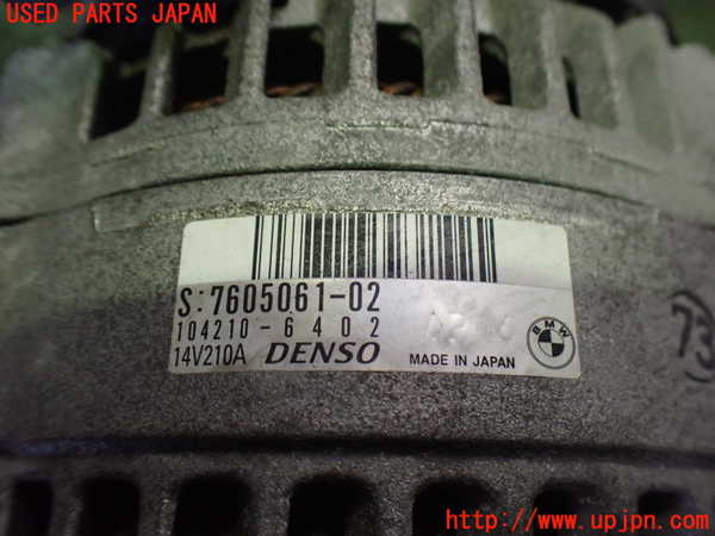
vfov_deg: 46.8
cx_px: 358
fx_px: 620
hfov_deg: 60.0
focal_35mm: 30
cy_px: 268
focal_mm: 5.4
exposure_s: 1/80
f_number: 2.3
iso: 800
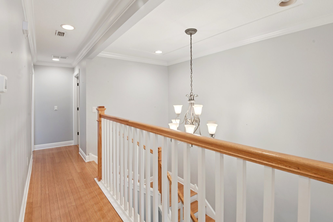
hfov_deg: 96.7
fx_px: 148
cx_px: 166
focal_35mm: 16
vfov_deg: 73.7
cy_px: 111
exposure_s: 1/10
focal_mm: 16
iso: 400
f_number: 8
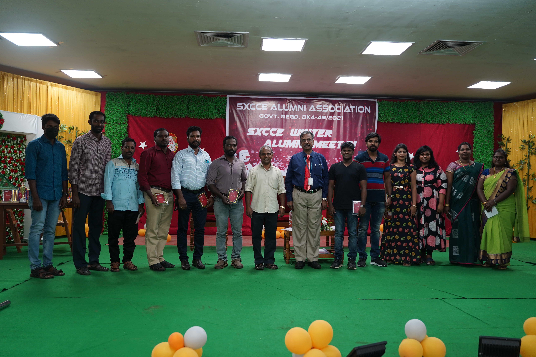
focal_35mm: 31
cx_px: 268
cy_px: 178
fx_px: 462
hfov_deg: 60.3
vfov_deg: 42.3
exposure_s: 1/100
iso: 800
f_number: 2.8
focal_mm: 31
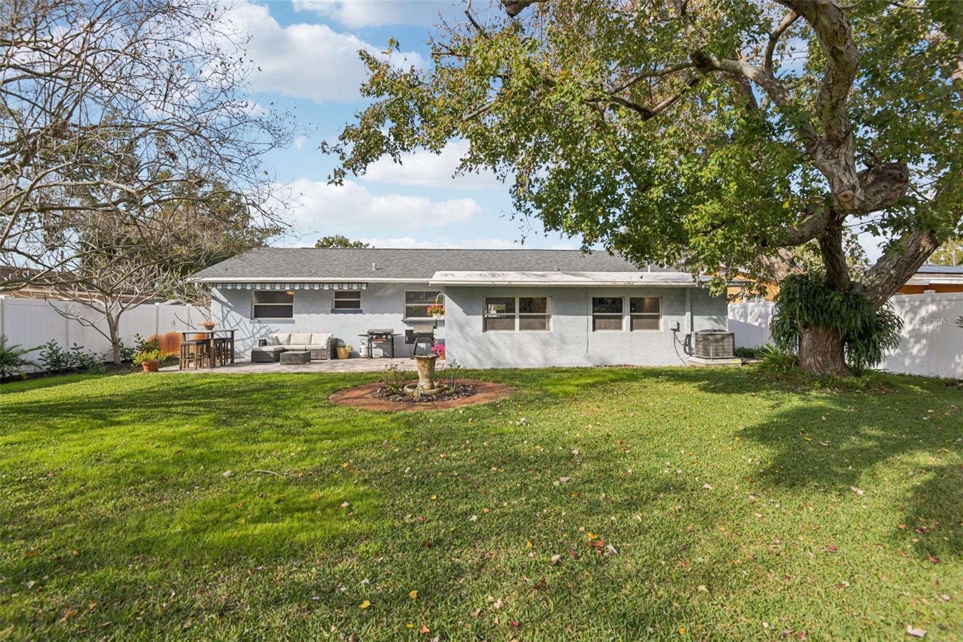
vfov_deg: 73.7
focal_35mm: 16
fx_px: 428
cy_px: 321
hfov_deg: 96.7
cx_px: 482
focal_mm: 16
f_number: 8
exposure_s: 1/1250
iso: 400
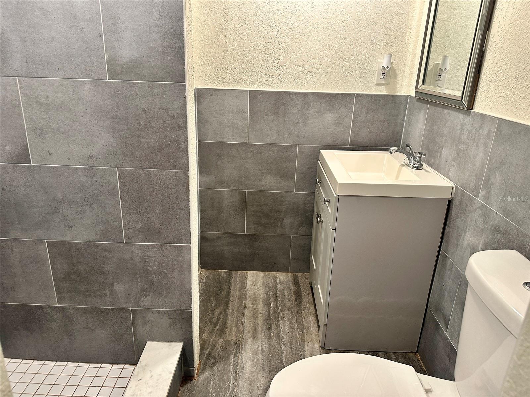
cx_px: 265
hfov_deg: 71.6
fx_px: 367
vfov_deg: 56.8
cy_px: 198
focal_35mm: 24
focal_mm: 6.86
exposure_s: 1/60
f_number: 1.78
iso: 200
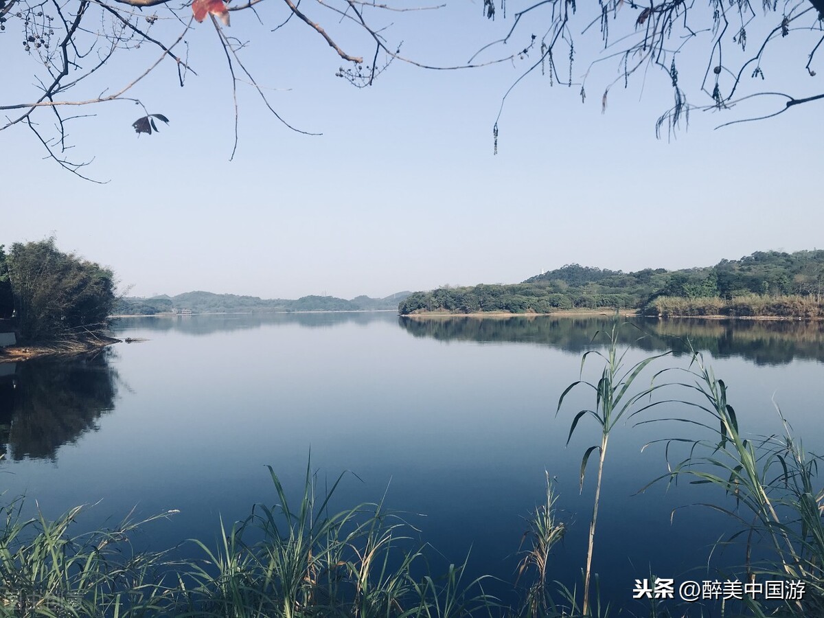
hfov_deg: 63.4
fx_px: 667
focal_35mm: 28
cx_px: 412
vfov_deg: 49.7
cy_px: 309
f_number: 1.8
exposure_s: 1/1880
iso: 20
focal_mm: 3.99
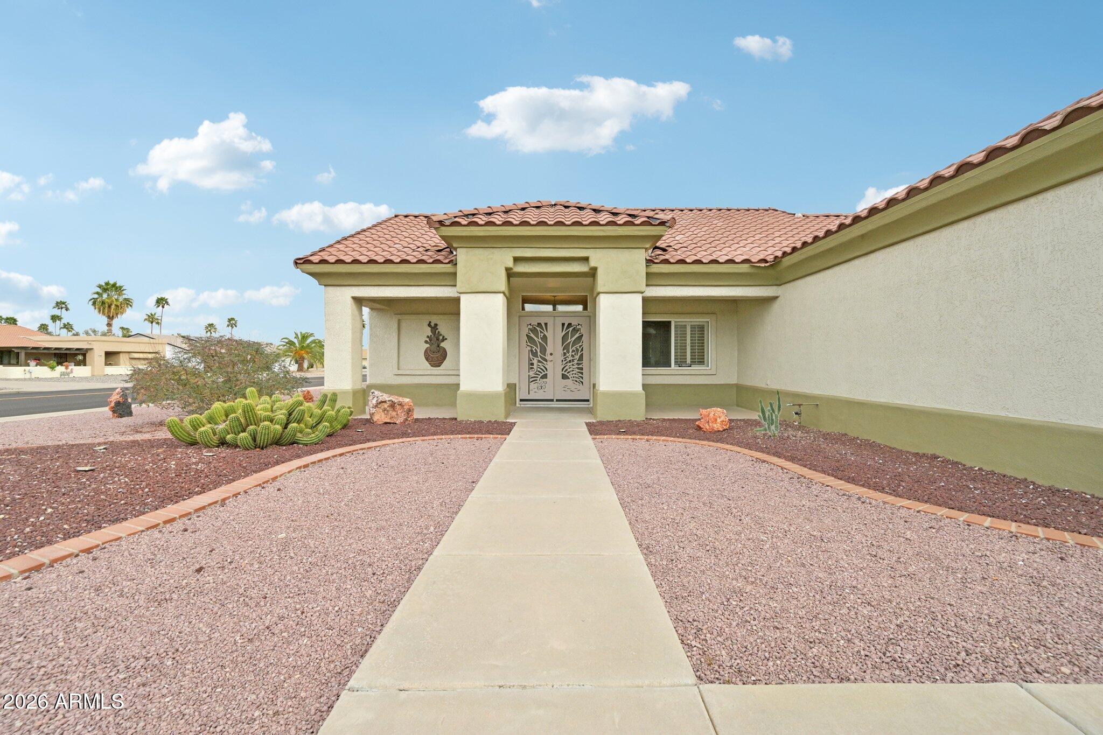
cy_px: 368
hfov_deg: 104.3
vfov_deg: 81.2
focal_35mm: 14
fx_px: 429
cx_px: 552
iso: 180
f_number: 8
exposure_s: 1/250
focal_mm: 14
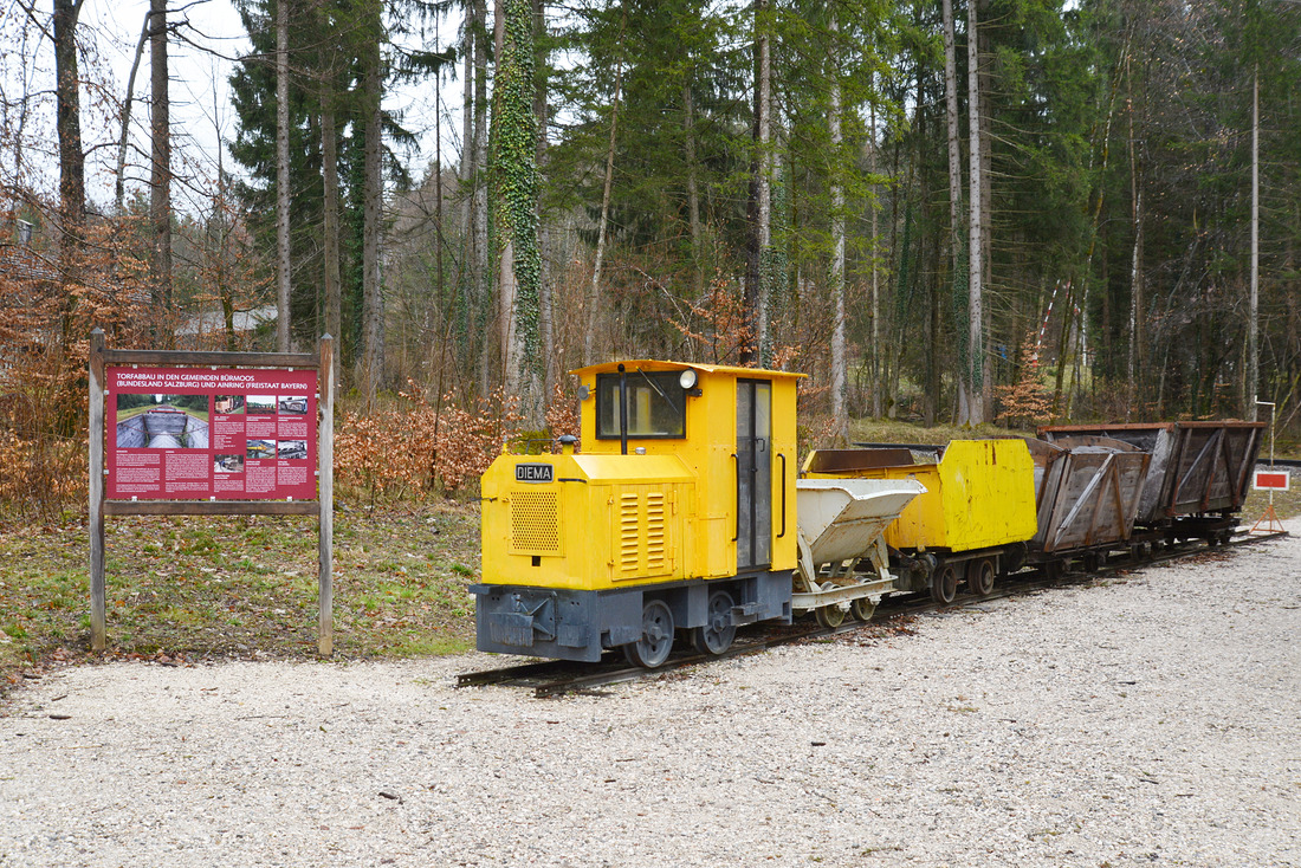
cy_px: 434
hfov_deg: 46.4
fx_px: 1518
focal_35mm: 42
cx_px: 650
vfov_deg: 31.9
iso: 200
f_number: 7.1
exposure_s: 1/200
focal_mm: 42
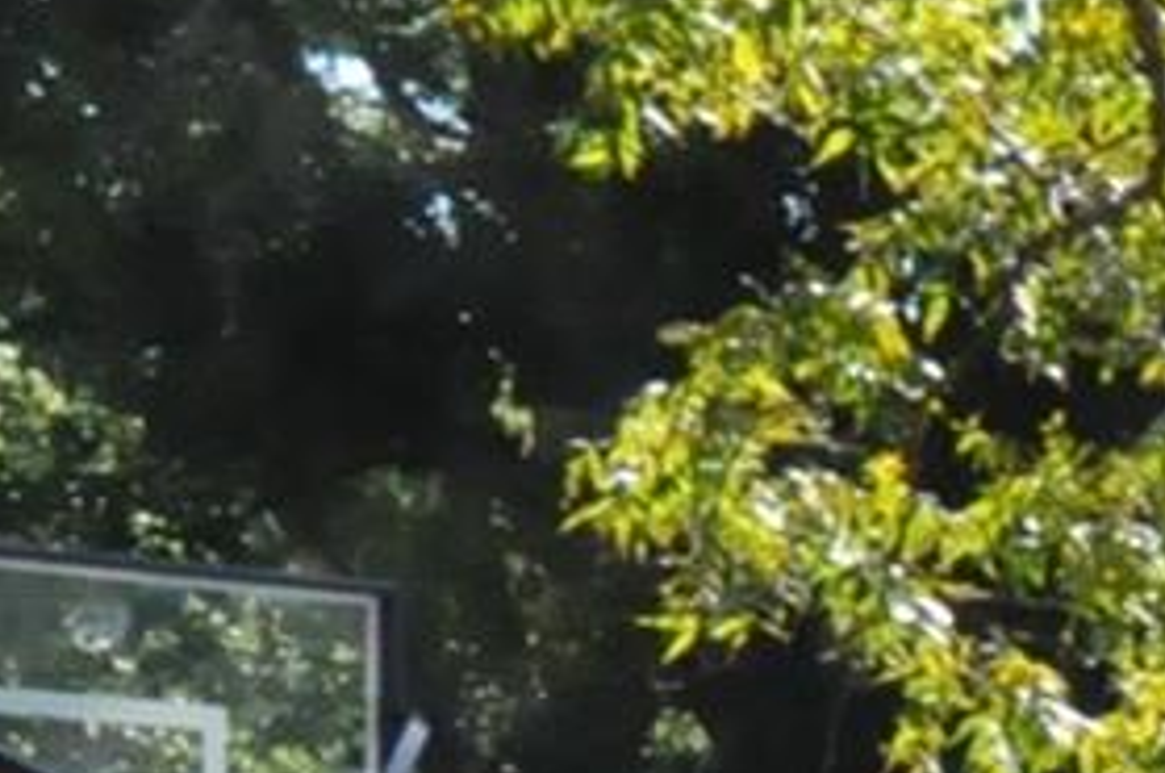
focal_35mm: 264
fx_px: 8529
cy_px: 1600
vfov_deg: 5.1
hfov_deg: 6.8
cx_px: 3796
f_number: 14
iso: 2500
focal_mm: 24
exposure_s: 1/800
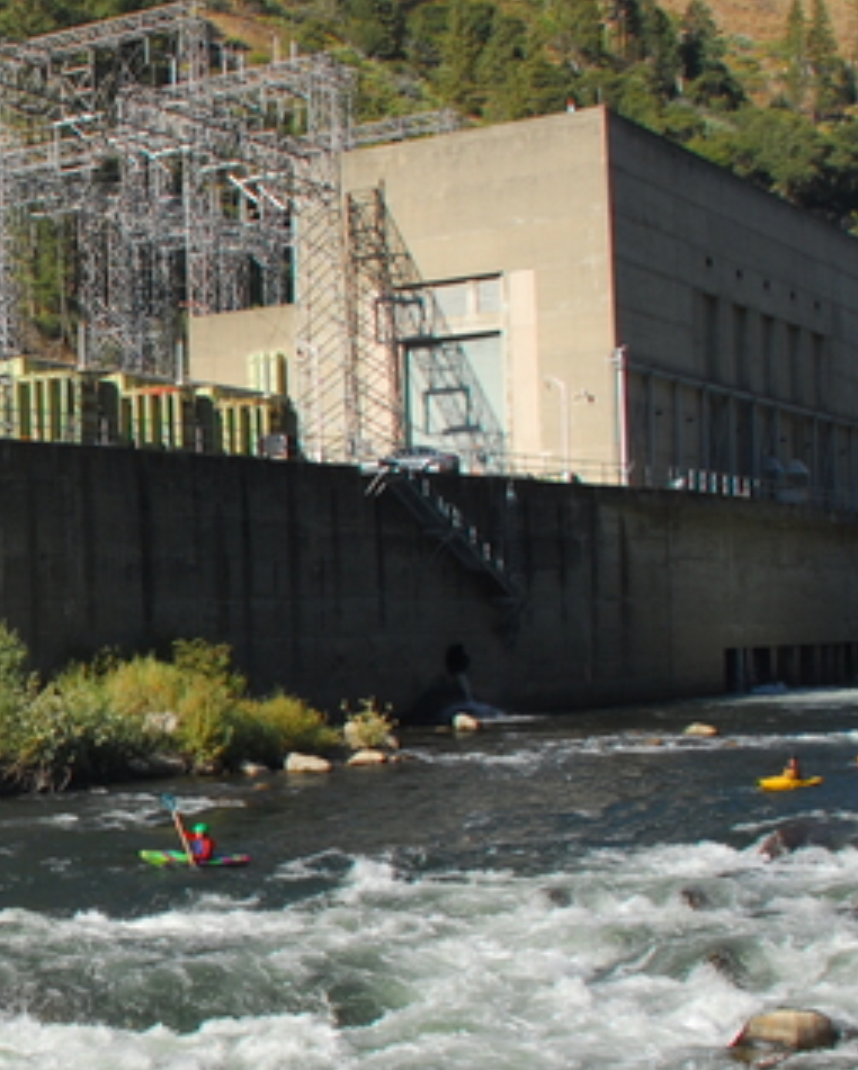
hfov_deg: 21.7
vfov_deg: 29.5
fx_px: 2030
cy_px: 633
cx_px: -236
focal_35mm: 64
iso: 200
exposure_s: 1/500
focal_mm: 18
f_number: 5.6
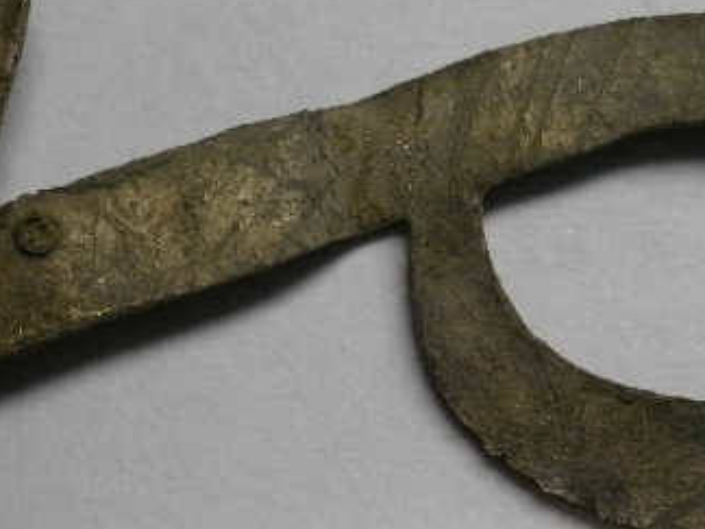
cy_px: 250
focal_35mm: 87
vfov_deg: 17.0
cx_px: 463
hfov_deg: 22.4
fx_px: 1772
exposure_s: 1/250
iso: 250
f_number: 4
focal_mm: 7.7
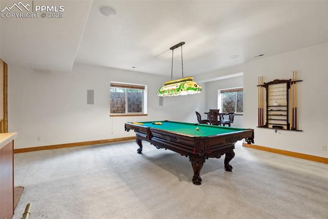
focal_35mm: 16
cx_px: 164
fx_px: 146
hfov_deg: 96.8
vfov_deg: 73.7
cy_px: 110
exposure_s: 1
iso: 100
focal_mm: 16
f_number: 6.7
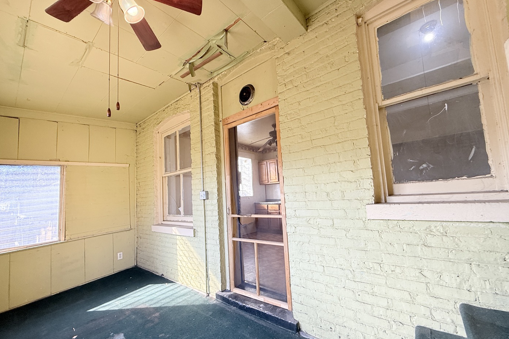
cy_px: 177
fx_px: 212
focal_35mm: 15
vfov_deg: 77.3
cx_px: 252
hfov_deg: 100.4
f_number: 2.2
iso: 160
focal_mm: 2.22
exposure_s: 1/120
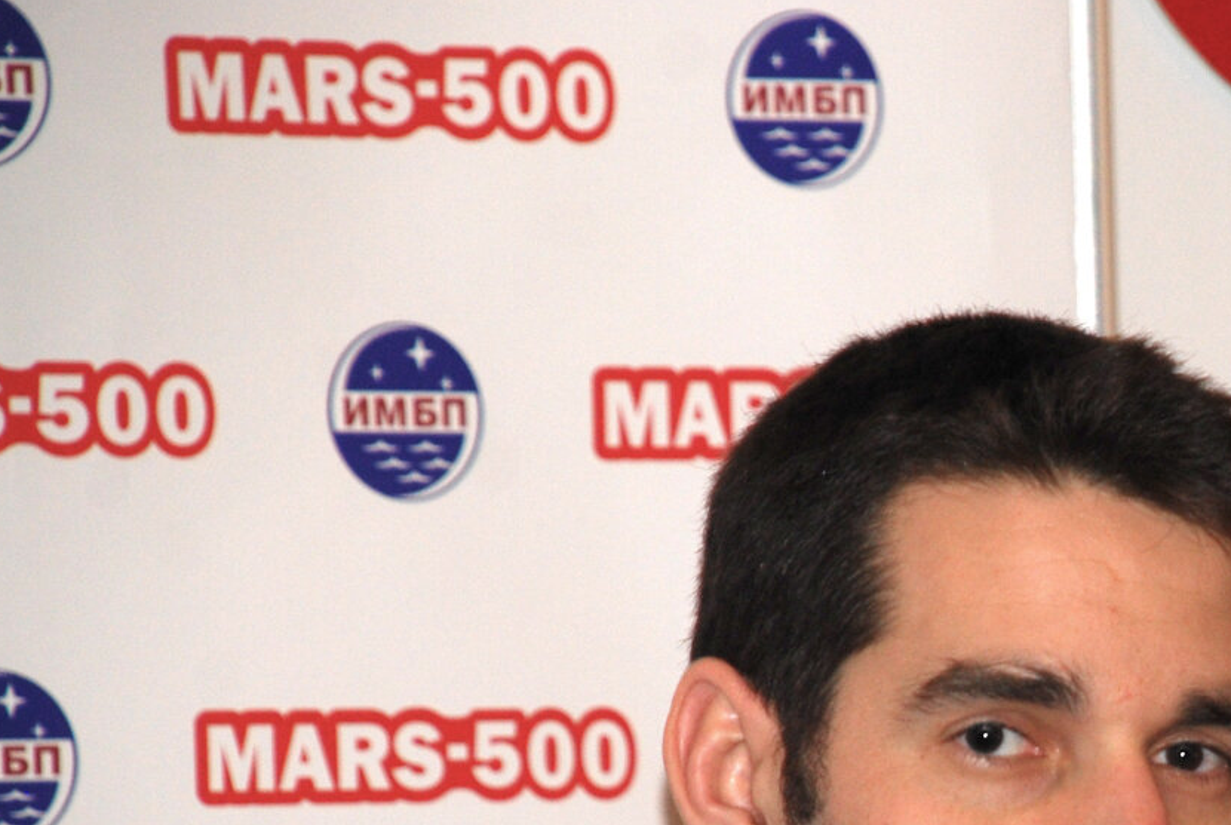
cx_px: 1320
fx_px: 16031
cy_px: 854
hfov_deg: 4.4
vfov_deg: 2.9
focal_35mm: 468
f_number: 5.6
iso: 360
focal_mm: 135
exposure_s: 1/60
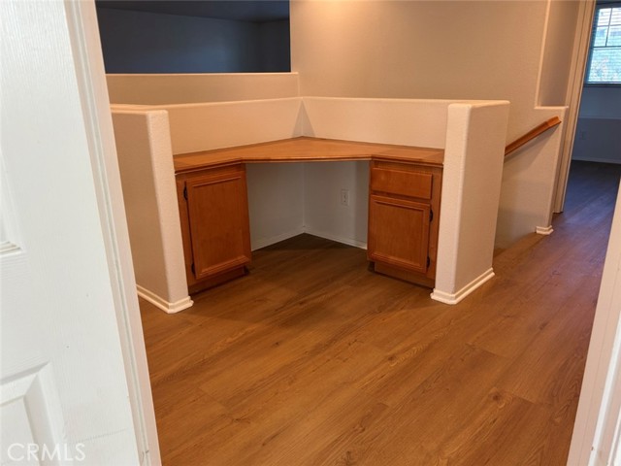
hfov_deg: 67.3
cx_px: 310
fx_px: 466
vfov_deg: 53.1
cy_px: 233
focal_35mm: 26
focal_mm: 5.7
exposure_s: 1/60
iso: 80
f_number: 1.5
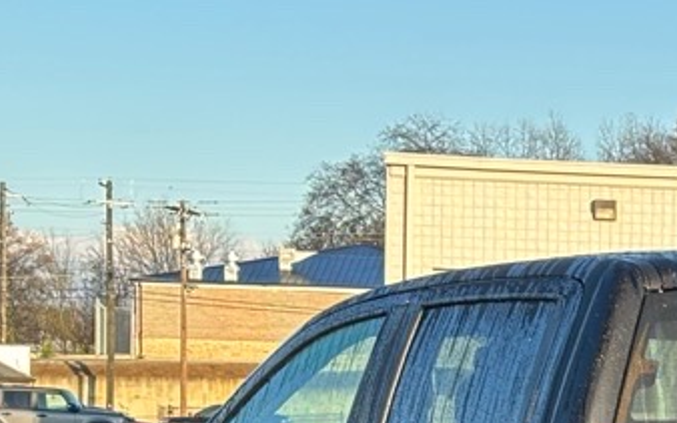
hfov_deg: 12.2
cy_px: 674
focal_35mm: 167
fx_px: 3080
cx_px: 887
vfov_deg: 7.7
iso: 32
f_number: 1.6
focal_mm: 5.96
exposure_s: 1/191
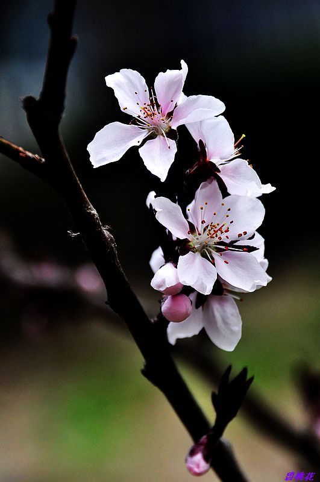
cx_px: 160
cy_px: 241
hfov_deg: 3.0
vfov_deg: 4.6
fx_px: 6018
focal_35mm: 450
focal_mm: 300
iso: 800
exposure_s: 1/250
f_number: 5.6
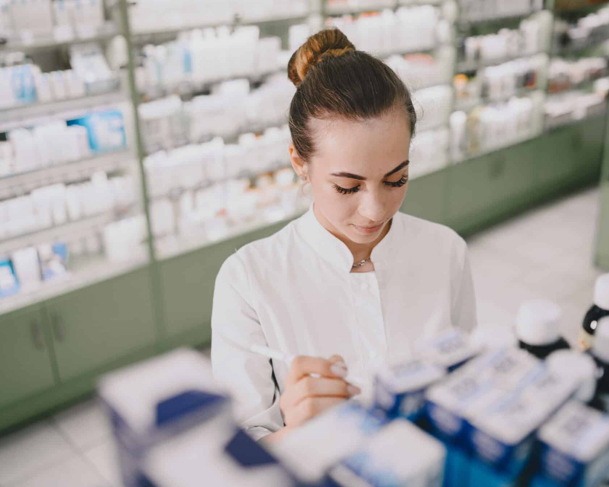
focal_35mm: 40
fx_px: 721
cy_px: 246
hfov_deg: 45.8
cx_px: 324
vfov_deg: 37.3
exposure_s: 1/250
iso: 400
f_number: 2.2
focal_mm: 35
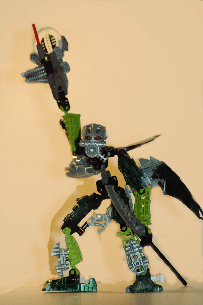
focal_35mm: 150
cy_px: 152
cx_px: 102
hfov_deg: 9.1
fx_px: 1271
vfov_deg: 13.7
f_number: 5
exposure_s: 1/200
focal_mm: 100
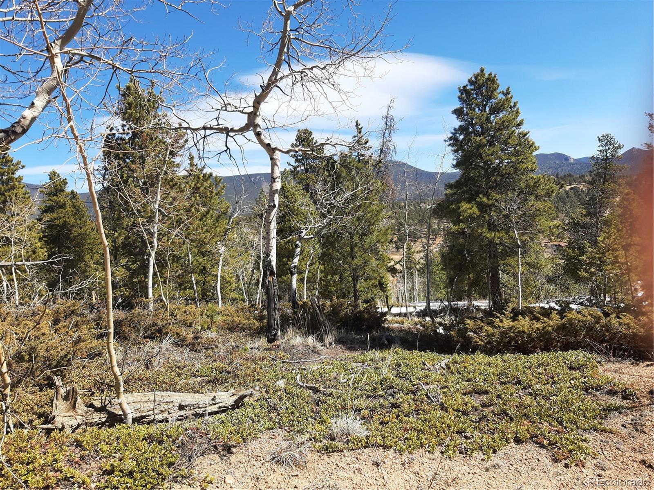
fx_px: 491
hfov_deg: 67.4
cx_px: 327
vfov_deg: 53.0
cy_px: 245
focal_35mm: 26
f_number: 1.7
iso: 40
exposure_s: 1/975
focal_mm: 3.93
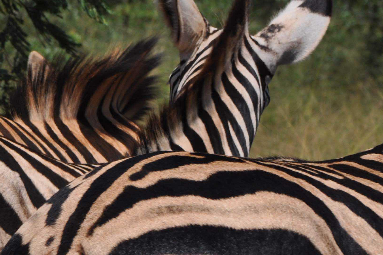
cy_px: 281
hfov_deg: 3.9
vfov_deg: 2.6
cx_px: -39
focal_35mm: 534
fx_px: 5684
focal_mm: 135
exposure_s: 1/500
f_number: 11
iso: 200
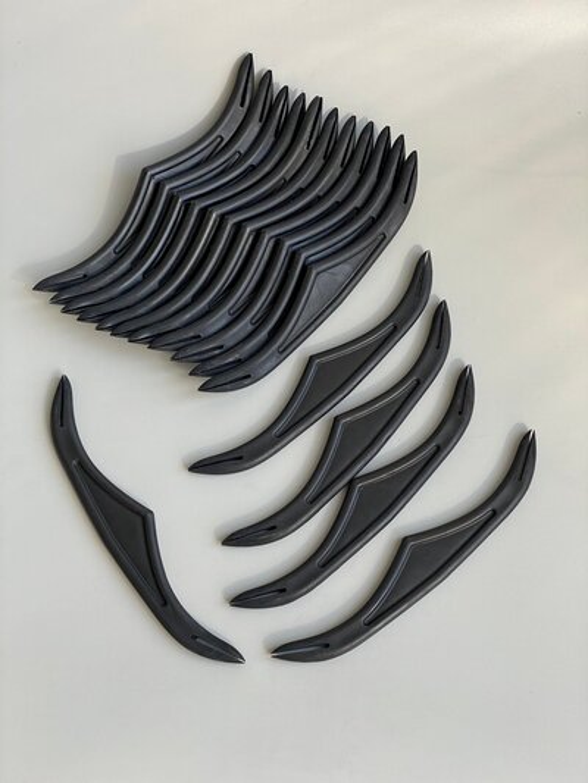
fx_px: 1177
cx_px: 294
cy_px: 392
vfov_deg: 36.8
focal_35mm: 52
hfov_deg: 28.0
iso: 40
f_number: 2
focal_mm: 6
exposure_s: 1/122
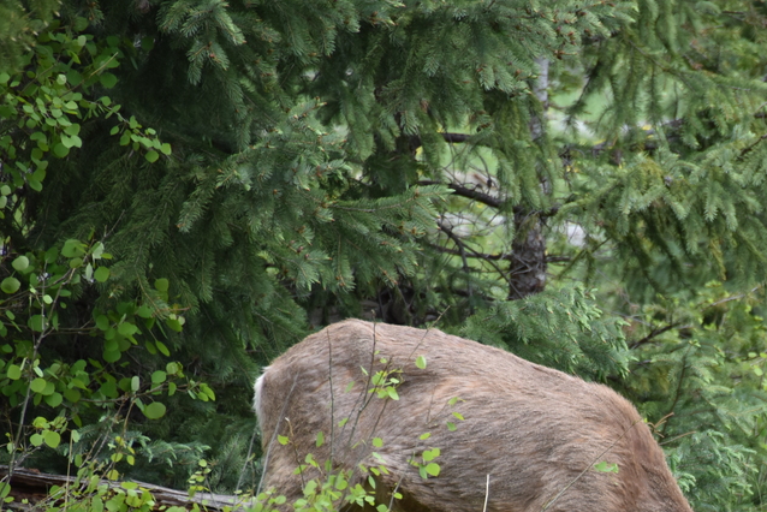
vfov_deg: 2.3
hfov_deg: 3.4
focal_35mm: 602
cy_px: 488
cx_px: 714
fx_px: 12831
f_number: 5.6
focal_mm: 300
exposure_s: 1/640
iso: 900
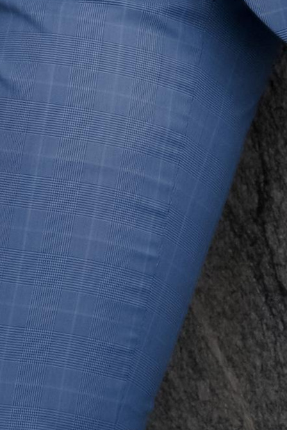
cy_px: -853
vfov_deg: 5.7
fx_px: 4075
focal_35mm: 341
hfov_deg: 4.0
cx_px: -38
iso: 160
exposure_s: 1/500
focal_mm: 55
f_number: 2.8
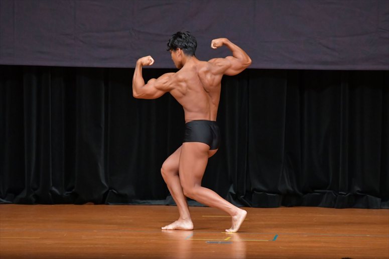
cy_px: 130
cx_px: 194
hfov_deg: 6.9
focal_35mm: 300
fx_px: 3240
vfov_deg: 4.6
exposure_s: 1/400
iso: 5000
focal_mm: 200
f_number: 5.6
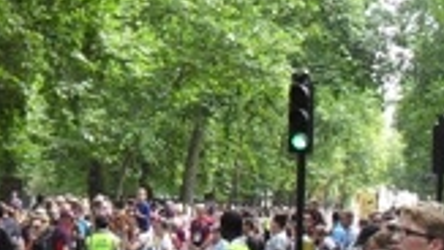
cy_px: 14
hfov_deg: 20.2
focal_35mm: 103
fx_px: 1214
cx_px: 19
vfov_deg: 11.7
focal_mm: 6.3
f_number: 3.2
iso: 100
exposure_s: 1/125
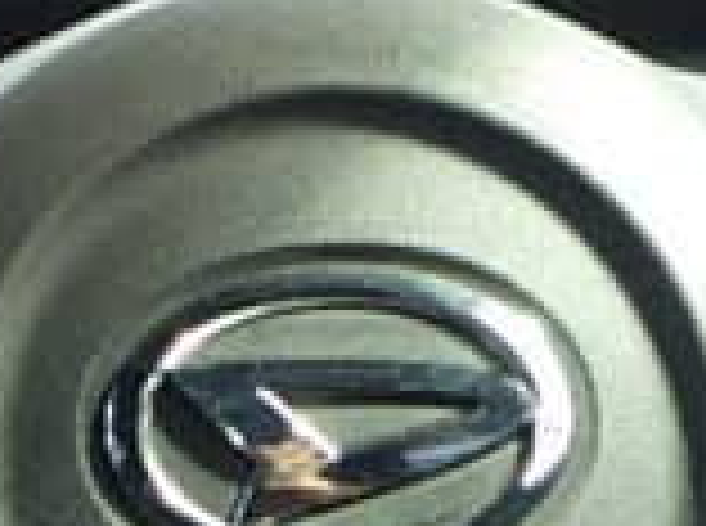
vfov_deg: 10.3
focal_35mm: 143
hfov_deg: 13.6
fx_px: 2910
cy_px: 373
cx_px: 4
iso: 125
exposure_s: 1/60
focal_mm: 5
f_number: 3.5
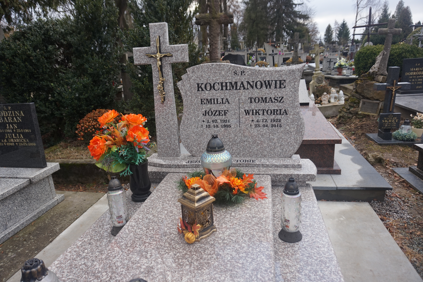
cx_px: 212
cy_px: 141
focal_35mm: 24
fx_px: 282
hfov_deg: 73.8
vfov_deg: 53.1
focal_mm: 16
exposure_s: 1/160
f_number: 4
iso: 125
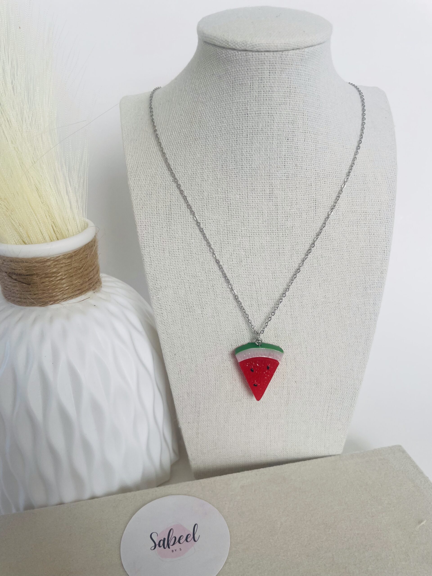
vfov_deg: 67.3
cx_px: 216
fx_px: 433
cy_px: 288
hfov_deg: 53.1
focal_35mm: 26
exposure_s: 1/167
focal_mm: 4.2
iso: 40
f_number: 1.6
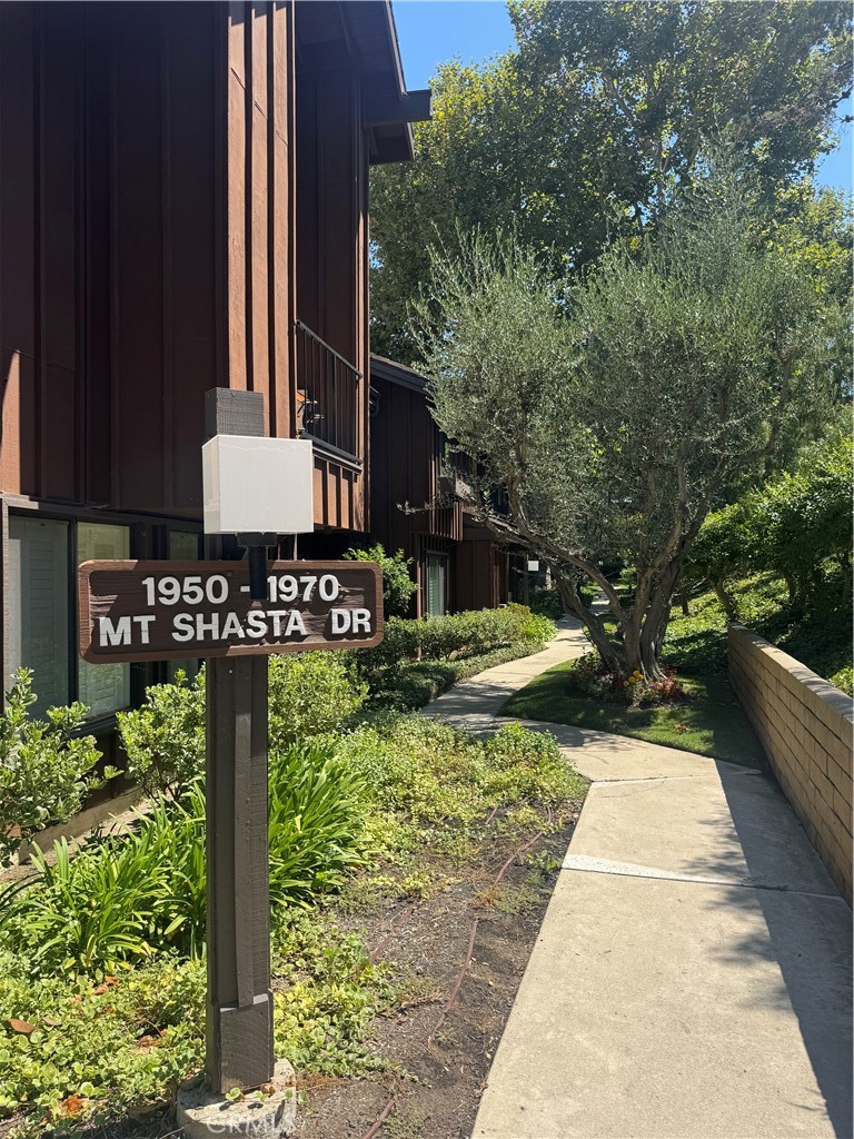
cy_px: 570
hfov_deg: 56.8
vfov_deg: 71.6
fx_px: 789
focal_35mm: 24
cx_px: 427
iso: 80
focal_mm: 6.76
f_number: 1.78
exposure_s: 1/2041
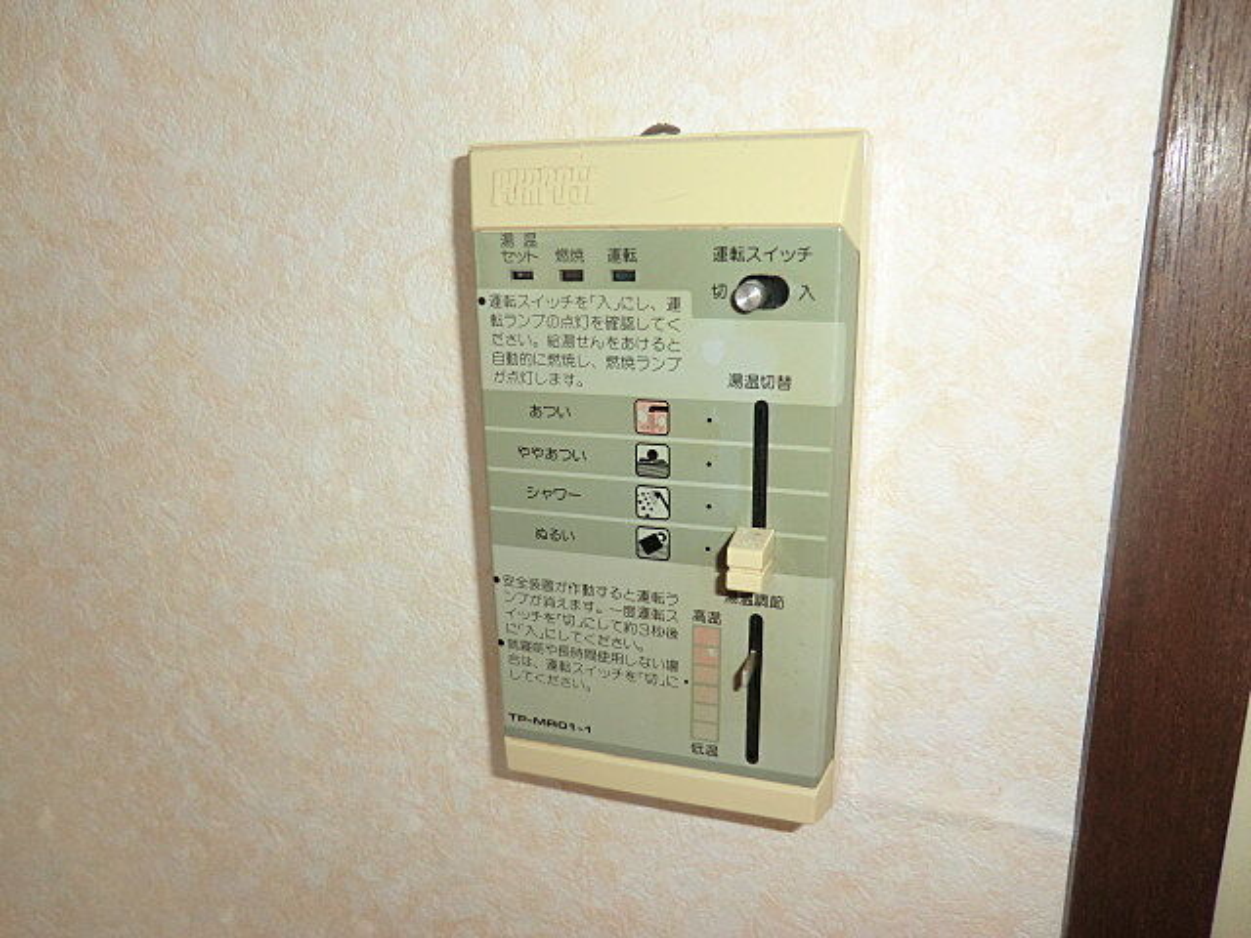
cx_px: 626
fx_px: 867
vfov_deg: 56.8
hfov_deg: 71.6
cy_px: 469
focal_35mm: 24
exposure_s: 1/60
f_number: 3.2
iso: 200
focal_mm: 4.3
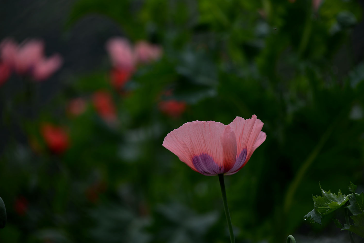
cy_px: 122
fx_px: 1062
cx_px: 182
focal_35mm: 105
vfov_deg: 13.0
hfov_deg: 19.5
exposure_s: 1/500
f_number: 4
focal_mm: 105
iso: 100
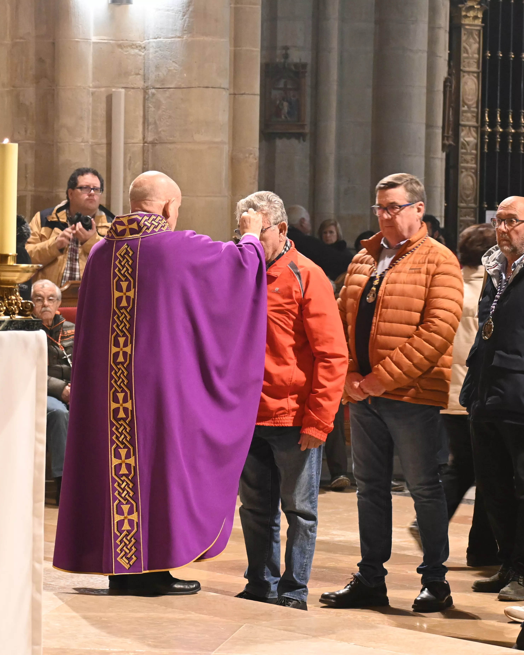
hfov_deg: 10.7
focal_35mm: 144
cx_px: 277
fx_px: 2791
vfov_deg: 13.4
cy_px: 327
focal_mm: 68
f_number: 4.8
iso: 3200
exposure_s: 1/50
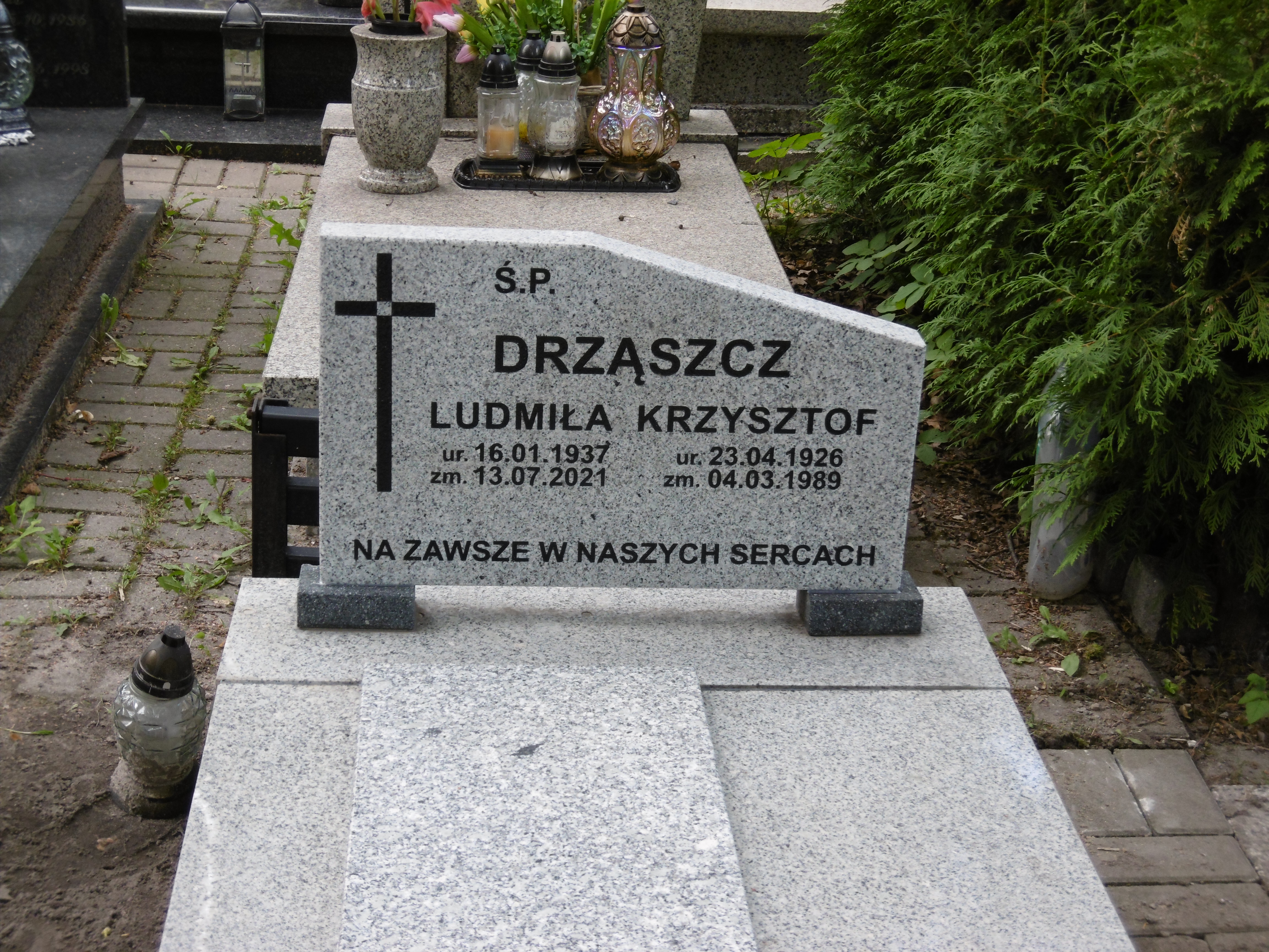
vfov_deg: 21.6
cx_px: 634
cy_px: 476
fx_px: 2493
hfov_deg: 28.6
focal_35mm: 68
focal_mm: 12.1
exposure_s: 1/60
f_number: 4.4
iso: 100
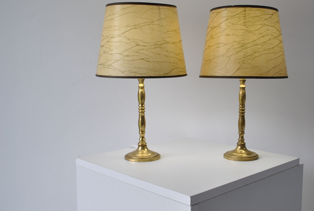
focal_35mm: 44
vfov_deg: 30.6
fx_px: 385
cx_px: 192
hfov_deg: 44.1
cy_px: 92
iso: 200
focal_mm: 22
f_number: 5
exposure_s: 1/13
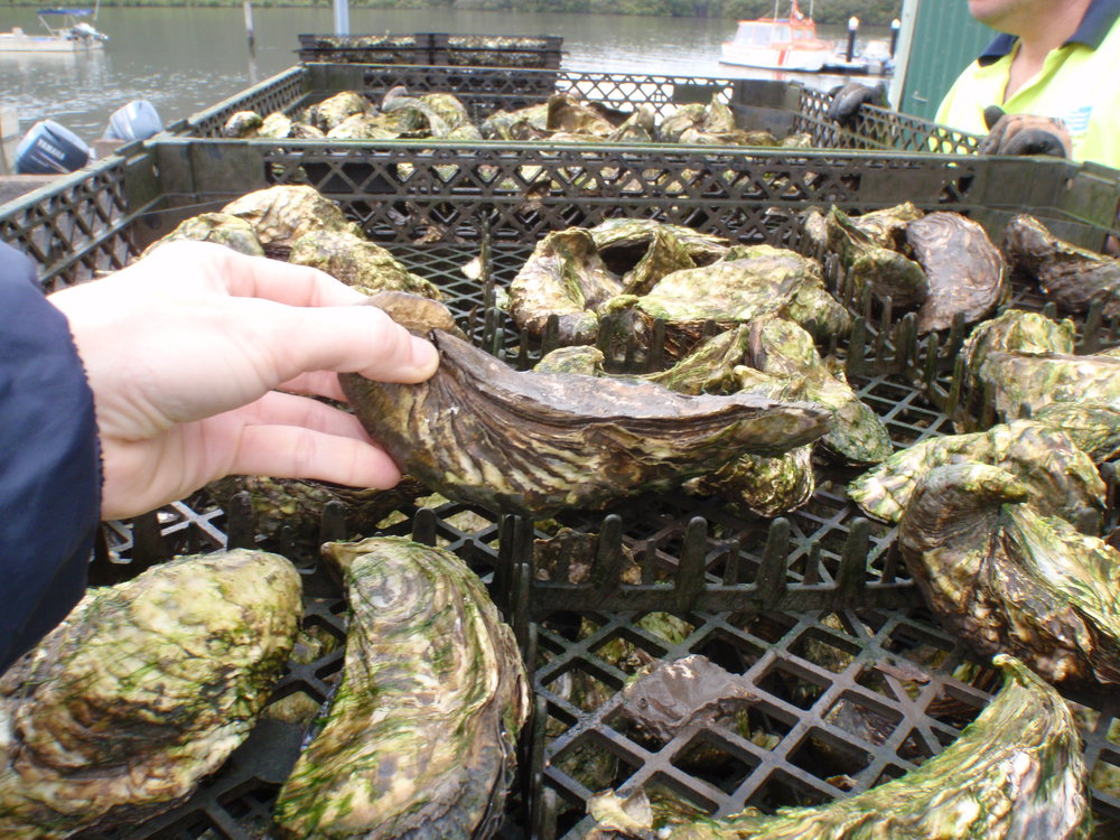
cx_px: 560
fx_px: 906
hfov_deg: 63.4
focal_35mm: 28
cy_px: 420
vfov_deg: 49.7
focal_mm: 5
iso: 100
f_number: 3.5
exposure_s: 1/30
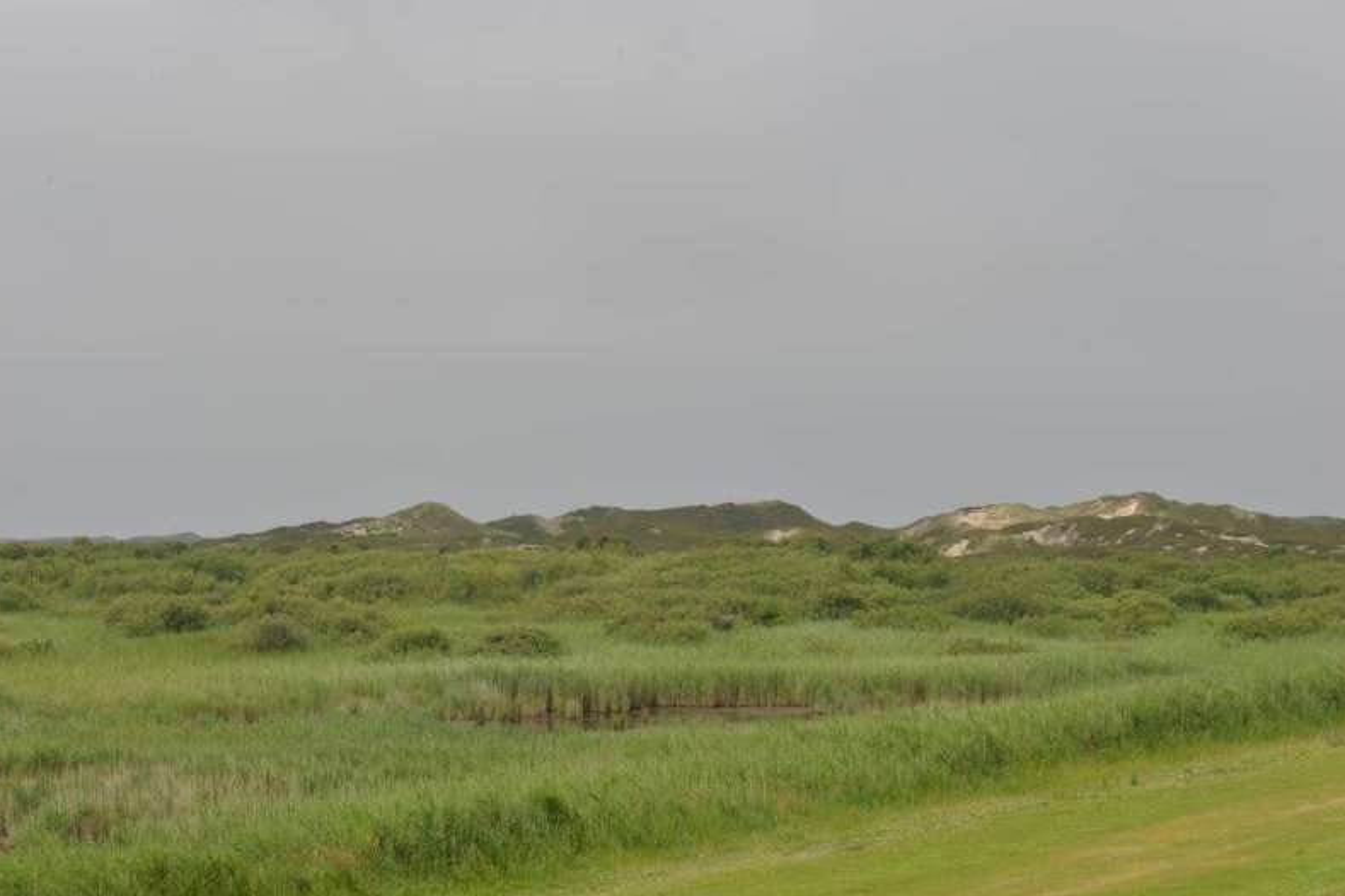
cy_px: 453
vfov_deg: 19.2
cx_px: 668
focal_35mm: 71
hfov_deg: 28.5
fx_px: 2652
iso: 125
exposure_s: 1/125
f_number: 16
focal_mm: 70
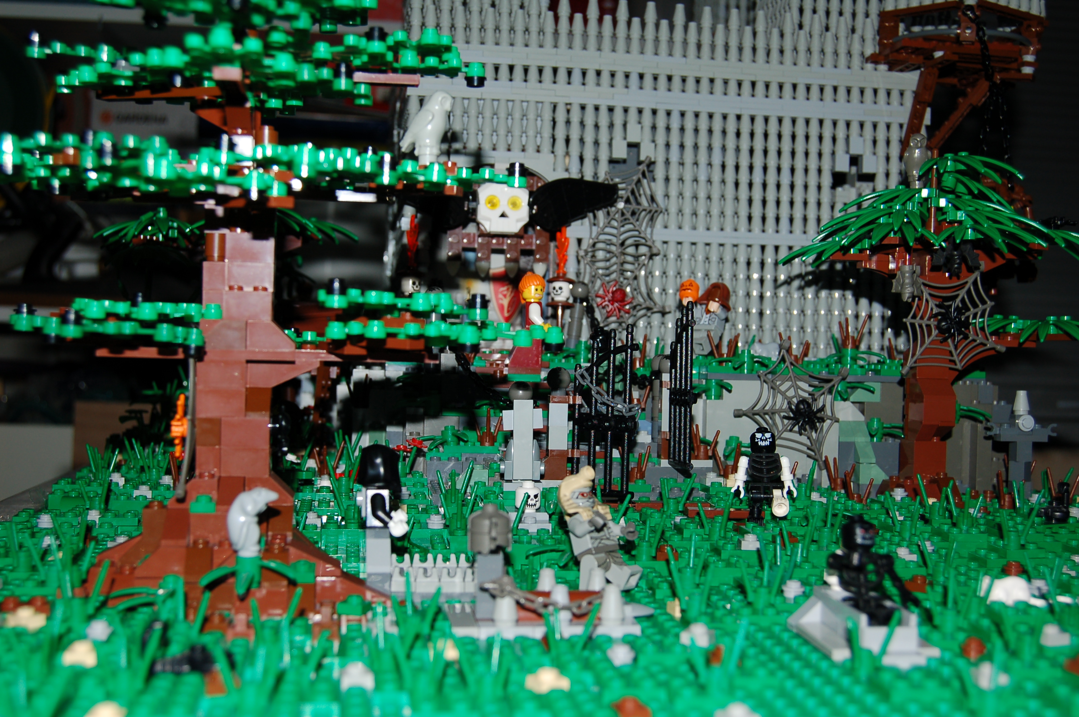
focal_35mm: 45
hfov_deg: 43.6
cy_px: 358
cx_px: 540
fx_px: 1348
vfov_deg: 29.8
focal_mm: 30
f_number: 5.6
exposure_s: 1/125
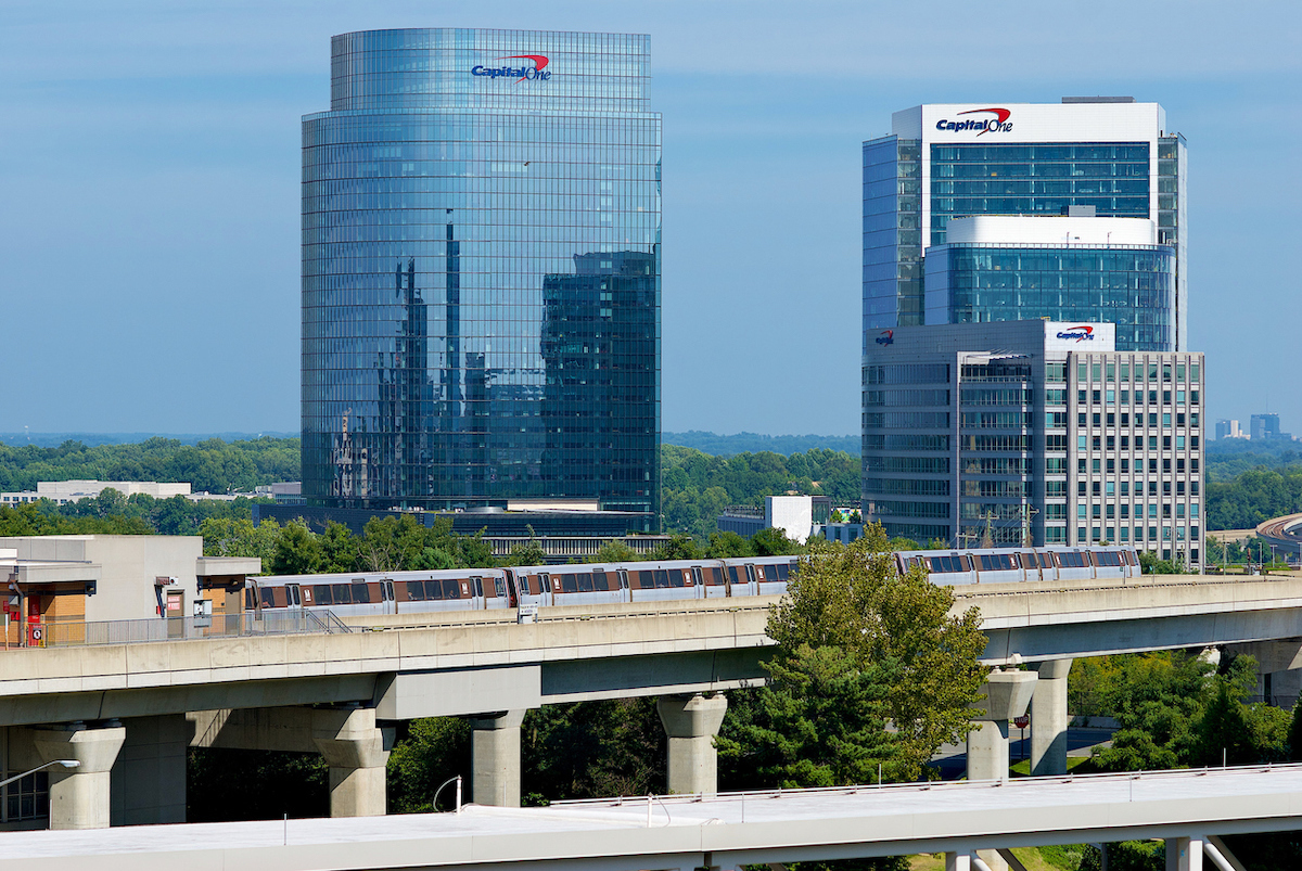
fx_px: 4616
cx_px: 651
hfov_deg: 16.1
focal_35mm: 128
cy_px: 436
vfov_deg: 10.8
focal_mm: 85
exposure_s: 1/640
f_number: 5.6
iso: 100
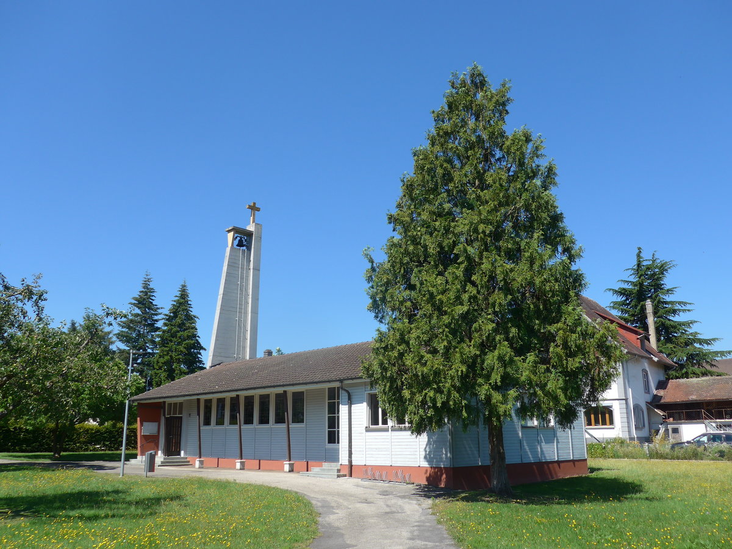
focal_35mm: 29
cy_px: 274
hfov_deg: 61.7
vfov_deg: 48.2
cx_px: 366
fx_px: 613
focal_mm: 6
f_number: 2.8
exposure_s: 1/1300
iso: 80
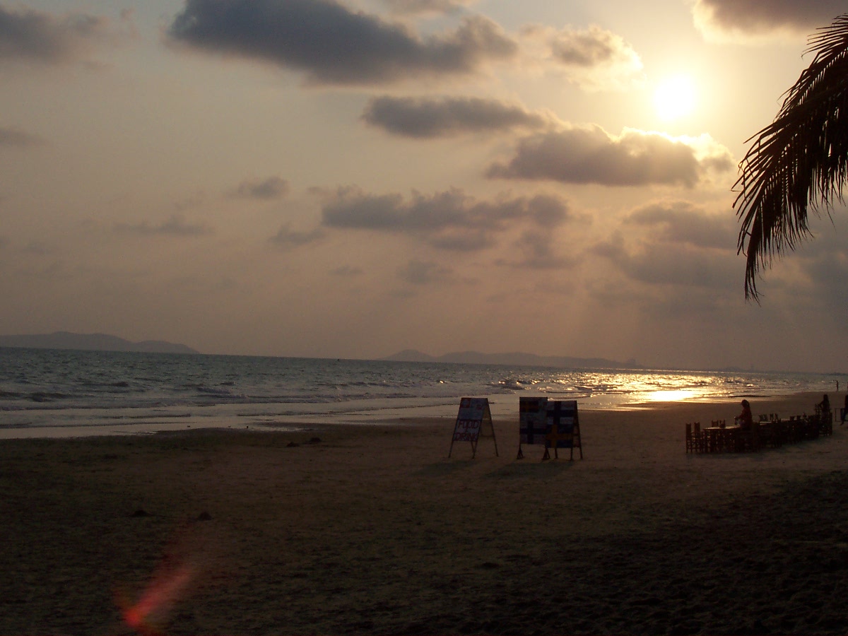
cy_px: 318
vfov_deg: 25.7
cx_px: 424
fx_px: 1396
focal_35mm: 57
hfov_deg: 33.8
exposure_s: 1/1000
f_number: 6.7
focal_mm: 8.6
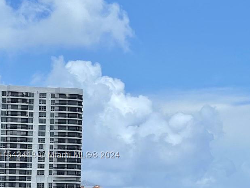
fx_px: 1199
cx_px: 314
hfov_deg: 11.6
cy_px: 156
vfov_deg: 8.9
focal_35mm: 166
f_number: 2.2
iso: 20
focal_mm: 7.5
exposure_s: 1/2660
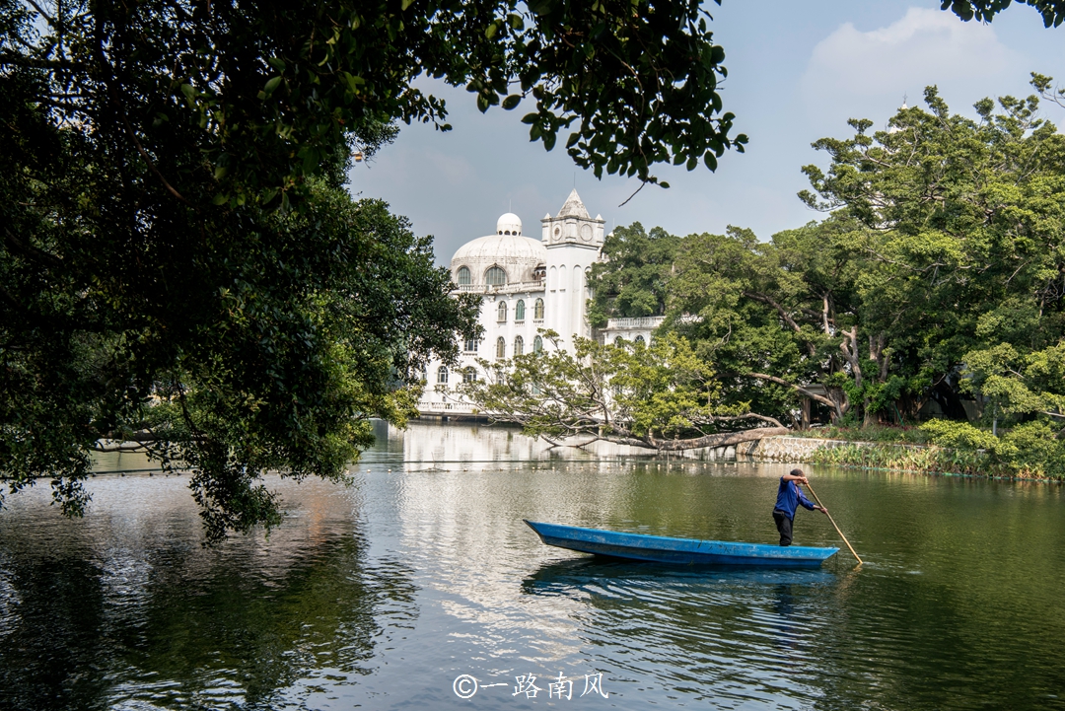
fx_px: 1184
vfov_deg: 33.4
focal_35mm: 40
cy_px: 356
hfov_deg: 48.4
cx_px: 532
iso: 125
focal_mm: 40
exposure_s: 1/100
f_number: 14
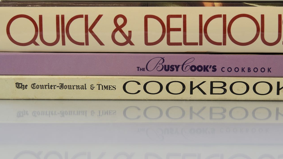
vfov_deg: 12.7
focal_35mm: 95
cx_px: 142
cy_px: 93
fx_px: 713
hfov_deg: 22.5
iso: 640
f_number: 5.6
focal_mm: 60
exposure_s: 1/125
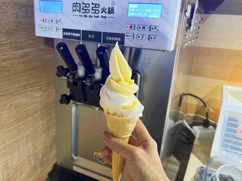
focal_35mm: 30
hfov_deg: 59.9
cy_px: 93
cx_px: 111
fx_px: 210
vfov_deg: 46.8
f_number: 1.5
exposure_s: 1/60
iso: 400
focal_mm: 5.7
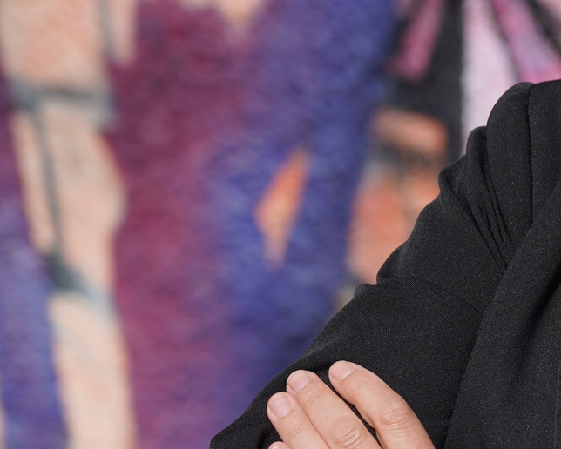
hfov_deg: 5.5
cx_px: 619
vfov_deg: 4.4
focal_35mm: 352
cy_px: 280
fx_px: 5848
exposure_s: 1/1000
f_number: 4.5
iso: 100
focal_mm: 105
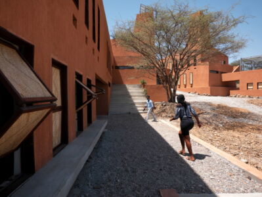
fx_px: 182
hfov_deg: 71.5
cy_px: 98
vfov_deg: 56.9
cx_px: 131
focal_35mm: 24
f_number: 6.3
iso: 100
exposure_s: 1/250
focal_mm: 12
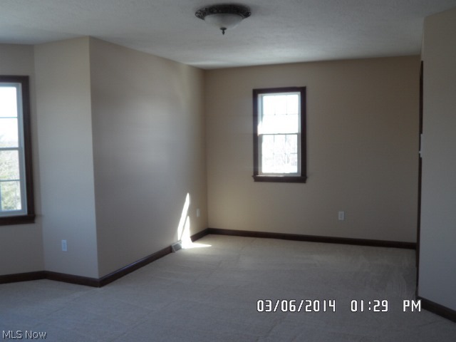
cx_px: 228
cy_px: 171
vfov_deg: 40.7
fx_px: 461
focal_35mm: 35
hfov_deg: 52.6
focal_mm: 5.7
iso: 80
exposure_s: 1/60
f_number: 3.3
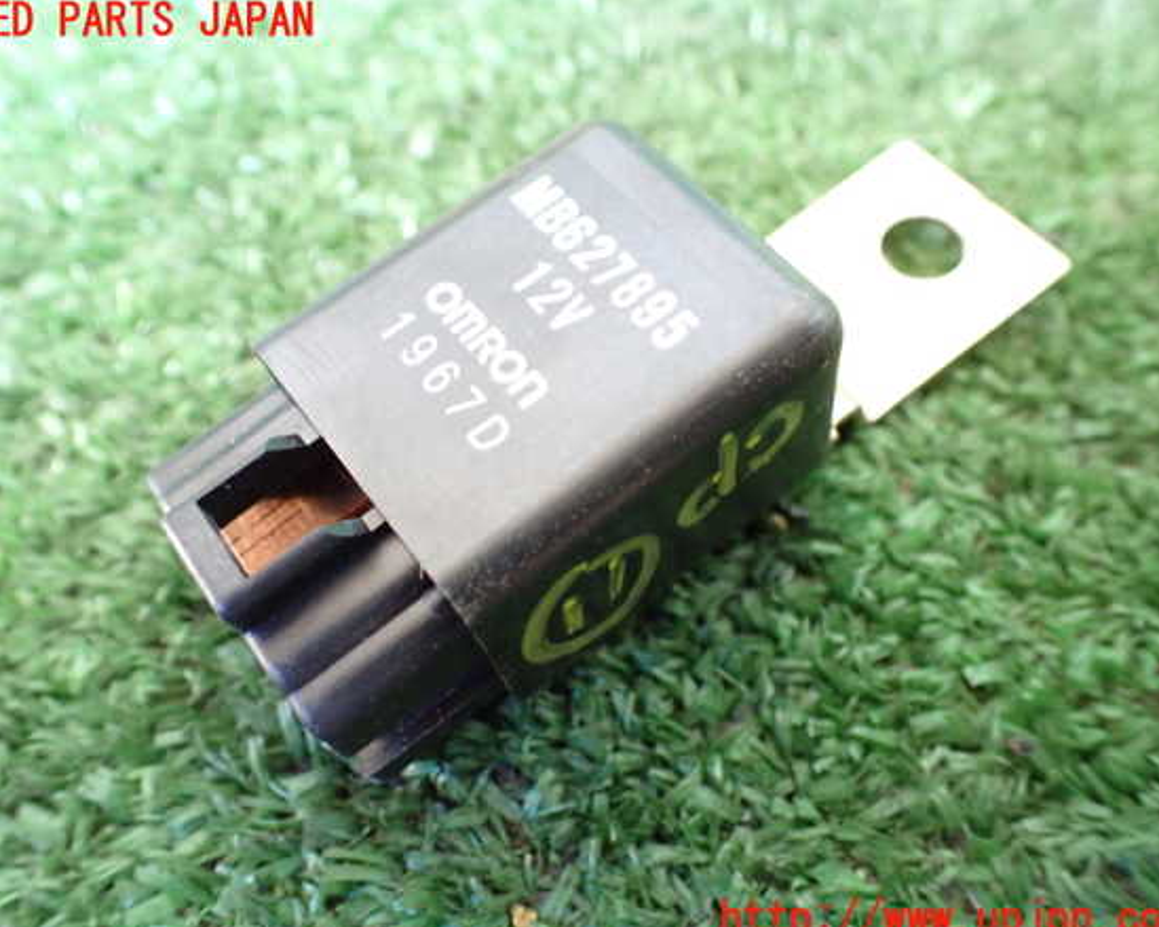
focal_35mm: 32
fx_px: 1097
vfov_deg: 45.8
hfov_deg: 55.7
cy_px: 471
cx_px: 564
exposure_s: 1/30
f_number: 2.3
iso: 1000
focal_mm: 5.4
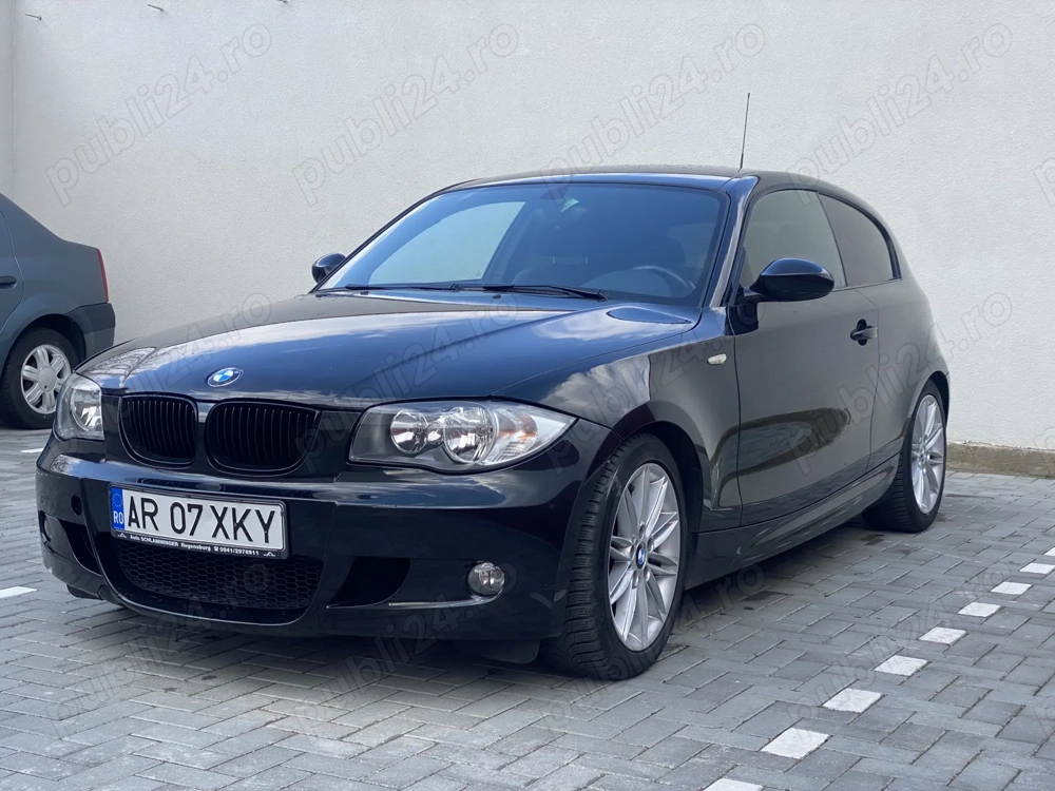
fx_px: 1585
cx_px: 528
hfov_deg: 36.8
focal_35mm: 52
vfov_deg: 28.0
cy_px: 396
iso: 20
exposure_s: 1/623
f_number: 2
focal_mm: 6
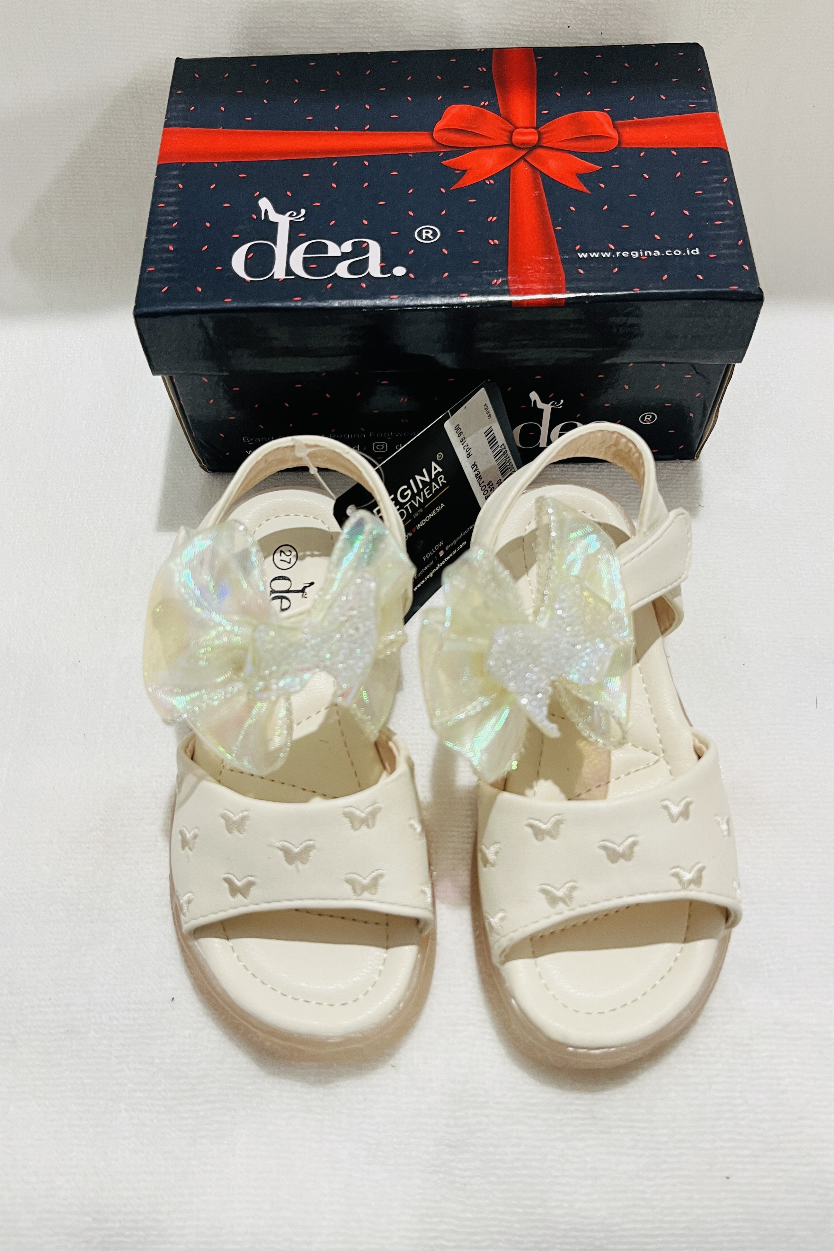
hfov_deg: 46.4
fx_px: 973
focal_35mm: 28
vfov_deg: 65.5
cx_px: 420
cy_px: 608
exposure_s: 1/50
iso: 160
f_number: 1.6
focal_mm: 5.1
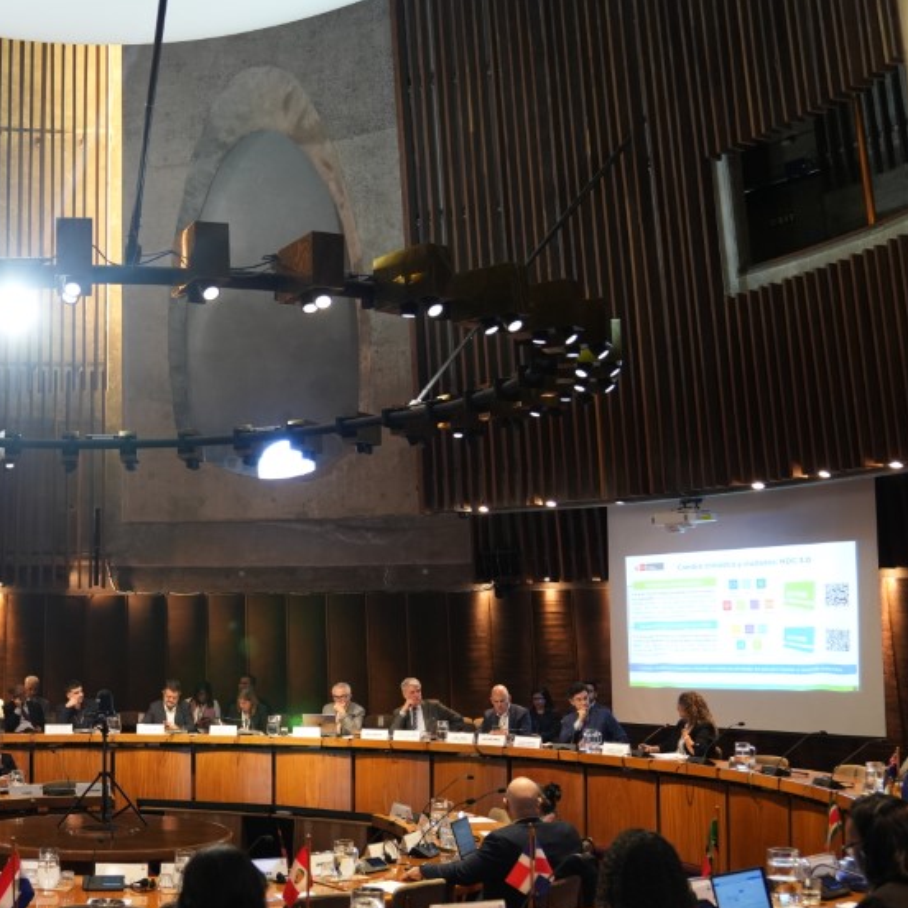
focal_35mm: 44
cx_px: 155
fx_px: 1306
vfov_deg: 38.3
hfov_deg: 36.7
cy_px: 517
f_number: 2.8
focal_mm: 26
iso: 1600
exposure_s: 1/160
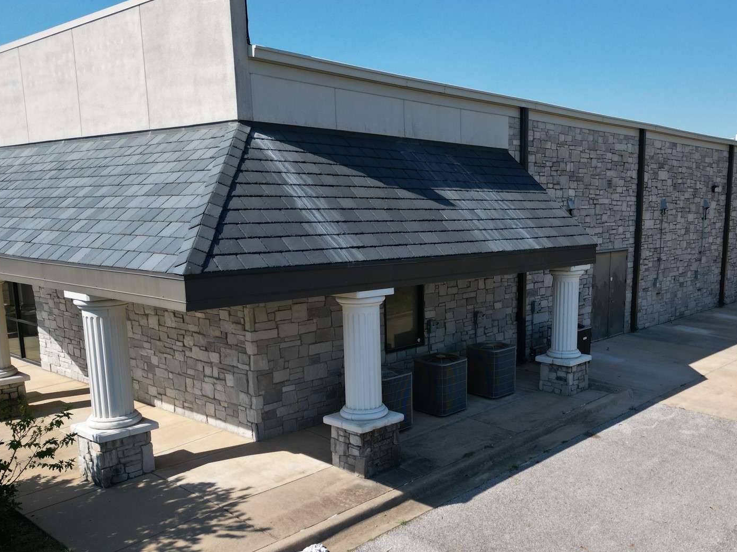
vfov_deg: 42.7
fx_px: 703
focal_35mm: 33
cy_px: 342
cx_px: 466
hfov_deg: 54.7
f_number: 1.7
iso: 130
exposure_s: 1/3200
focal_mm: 6.72
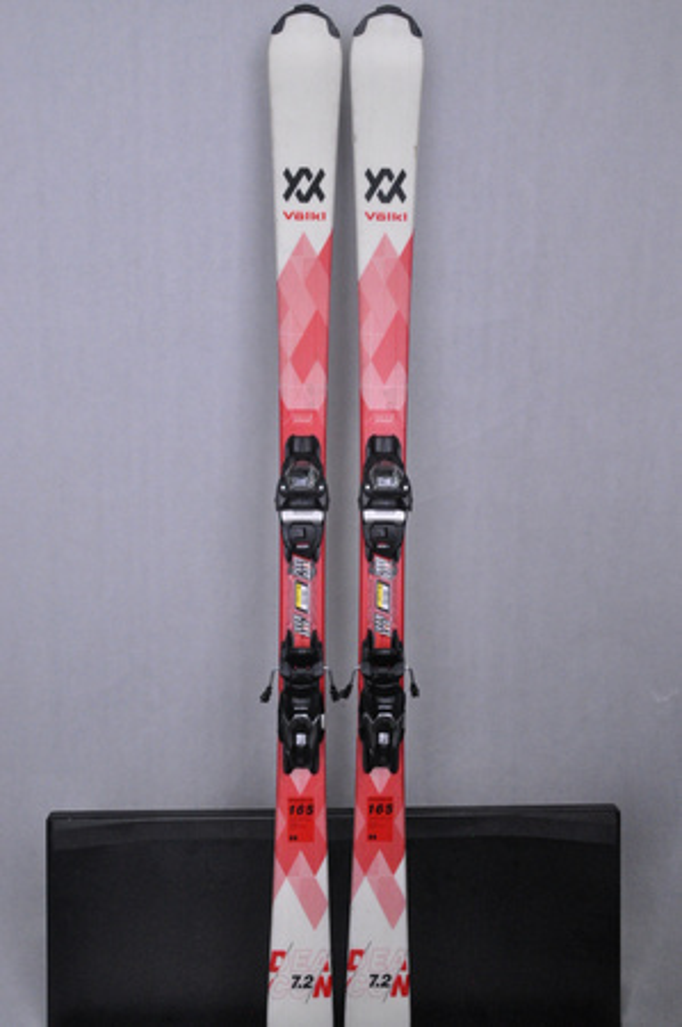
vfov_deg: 53.2
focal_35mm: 36
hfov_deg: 36.8
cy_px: 514
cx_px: 341
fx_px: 1025
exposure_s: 1/125
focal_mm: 24
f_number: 9.5
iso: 3200
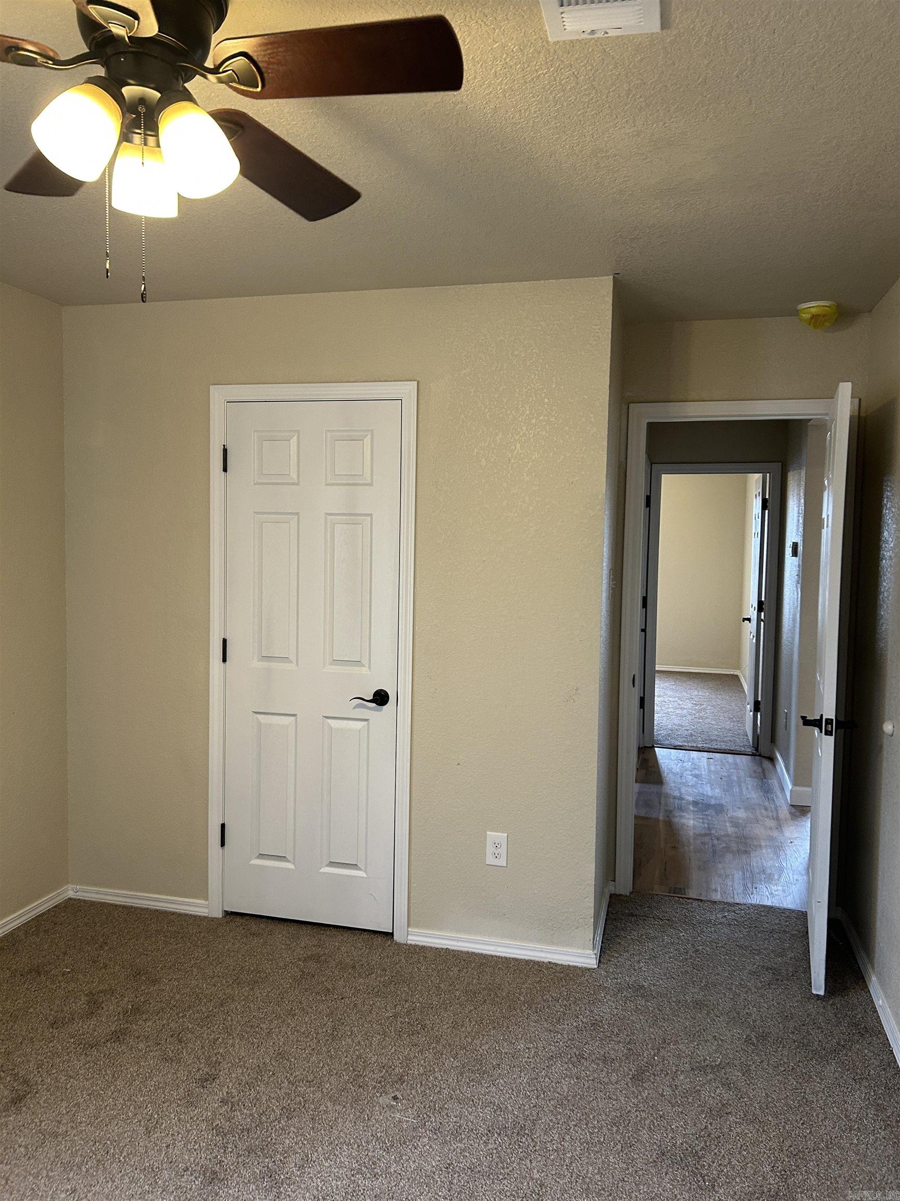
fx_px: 901
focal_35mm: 26
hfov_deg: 53.1
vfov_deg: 67.3
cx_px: 450
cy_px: 600
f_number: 1.5
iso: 160
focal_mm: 5.7
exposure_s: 1/60
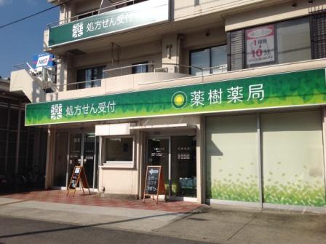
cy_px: 122
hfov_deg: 52.7
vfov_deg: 40.6
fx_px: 329
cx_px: 163
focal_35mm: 35
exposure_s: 1/3788
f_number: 2.4
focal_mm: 4.28
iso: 64
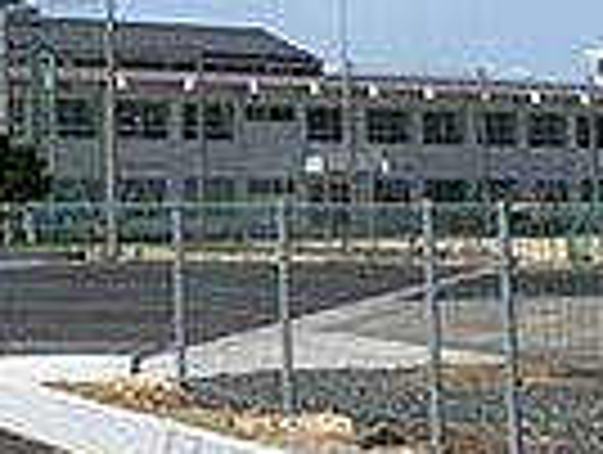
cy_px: -142
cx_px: 94
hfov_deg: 16.2
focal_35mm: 120
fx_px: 2094
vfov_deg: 12.0
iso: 25
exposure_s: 1/3937
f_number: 1.8
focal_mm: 4.25
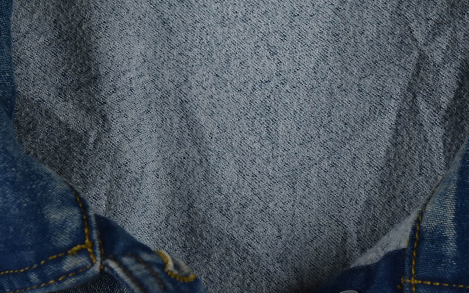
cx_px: 206
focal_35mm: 156
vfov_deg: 8.4
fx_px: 1993
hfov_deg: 13.4
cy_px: 21
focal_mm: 55
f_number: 5.6
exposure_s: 1/125
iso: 720
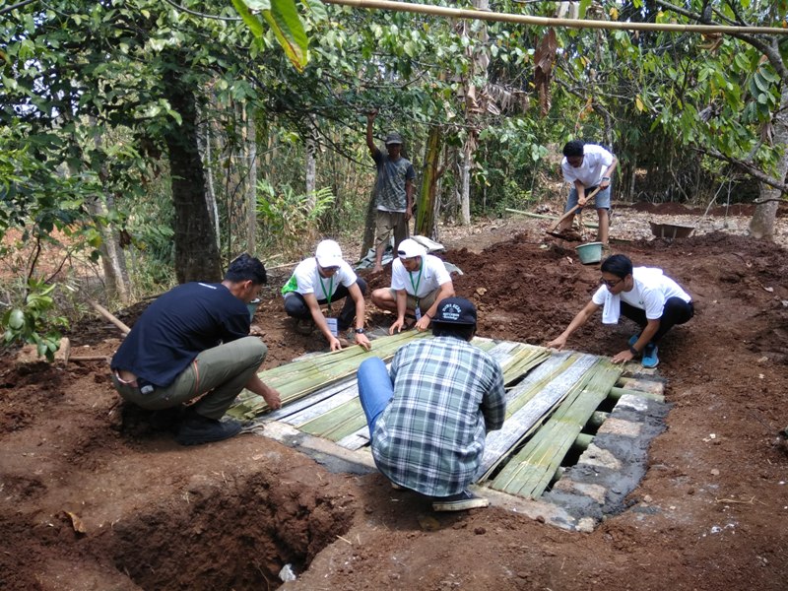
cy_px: 296
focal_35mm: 21
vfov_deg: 63.4
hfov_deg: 79.0
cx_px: 394
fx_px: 478
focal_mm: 3.57
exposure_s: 1/228
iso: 100
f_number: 2
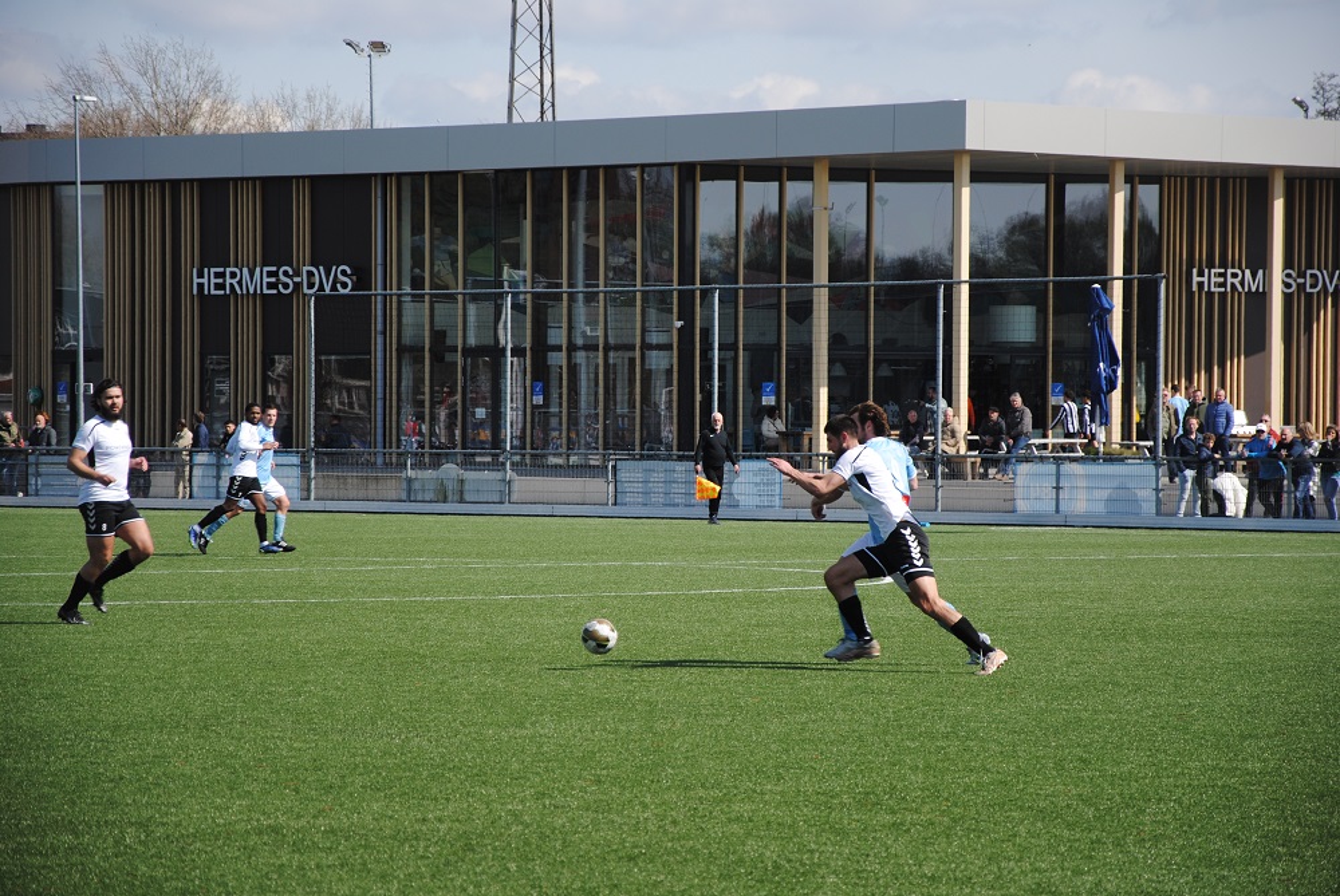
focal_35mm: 158
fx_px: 5868
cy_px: 448
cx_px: 670
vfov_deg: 8.7
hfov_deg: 13.0
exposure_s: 1/500
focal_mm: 105
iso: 110
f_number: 5.6
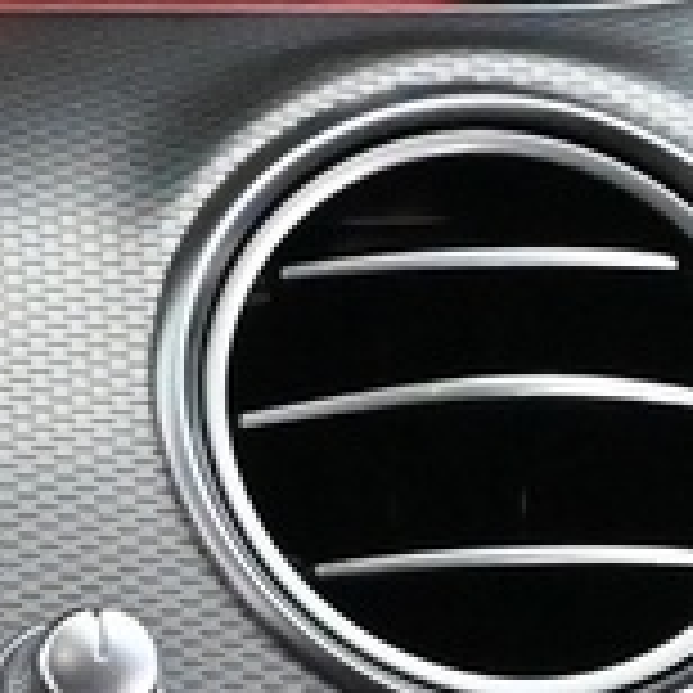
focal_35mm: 423
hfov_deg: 4.1
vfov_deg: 4.1
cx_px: -963
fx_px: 9586
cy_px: 360
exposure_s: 1/50
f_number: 5
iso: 7200
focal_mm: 31.5
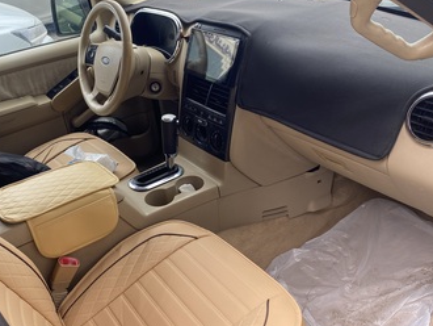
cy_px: 169
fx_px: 451
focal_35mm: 36
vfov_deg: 39.7
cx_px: 175
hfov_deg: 51.0
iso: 32
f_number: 1.8
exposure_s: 1/137
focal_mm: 4.25
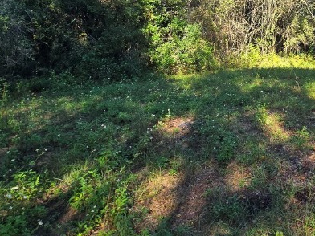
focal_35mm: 34
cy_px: -29
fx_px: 309
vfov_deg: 35.3
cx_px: 288
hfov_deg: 48.0
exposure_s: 1/533
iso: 50
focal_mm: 2.2
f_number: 2.2
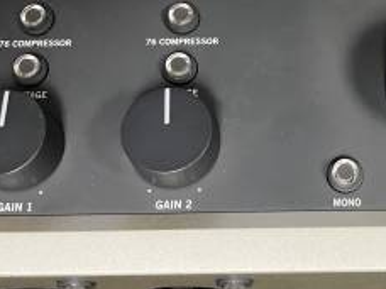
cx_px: 301
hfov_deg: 29.7
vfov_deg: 22.8
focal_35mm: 64
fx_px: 714
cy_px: 83
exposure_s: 1/60
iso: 200
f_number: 1.8
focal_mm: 3.99
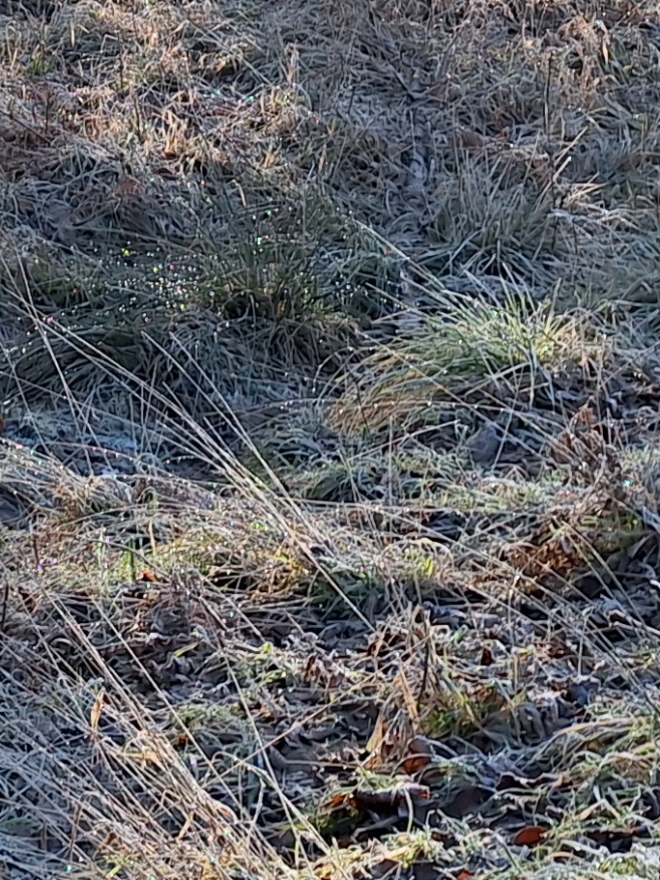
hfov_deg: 13.4
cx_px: -393
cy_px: -482
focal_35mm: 103
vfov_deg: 17.1
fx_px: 2619
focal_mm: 5.54
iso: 40
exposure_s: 1/624
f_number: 1.8
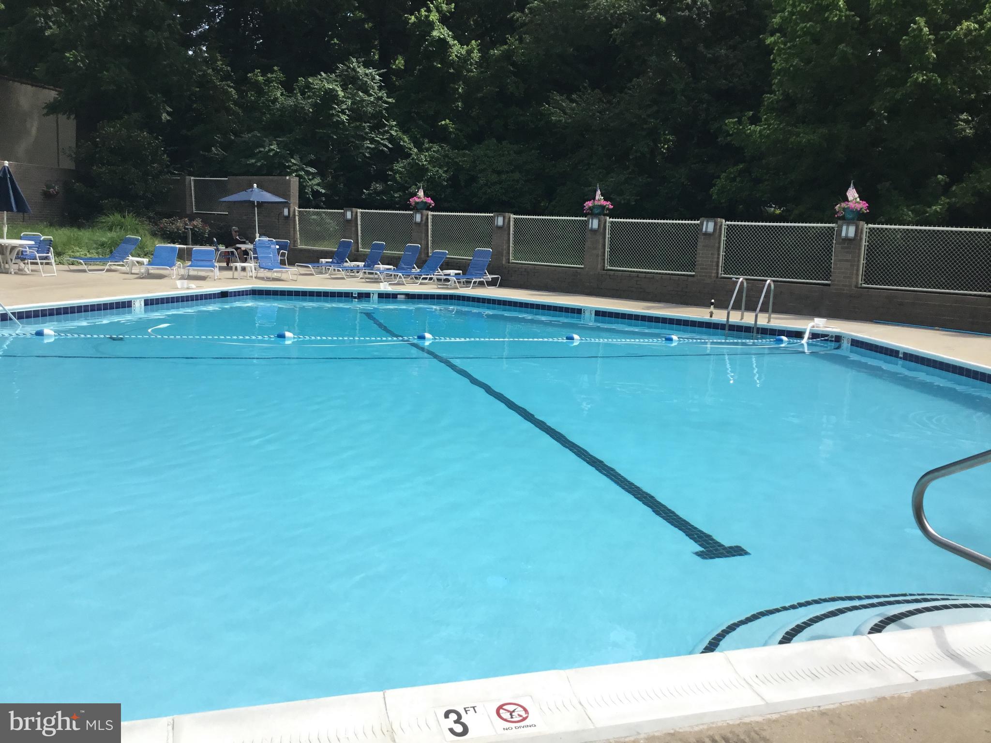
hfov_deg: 58.4
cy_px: 372
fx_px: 887
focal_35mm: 31
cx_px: 496
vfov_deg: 45.4
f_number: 2.4
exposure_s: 1/1359
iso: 25
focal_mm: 3.3
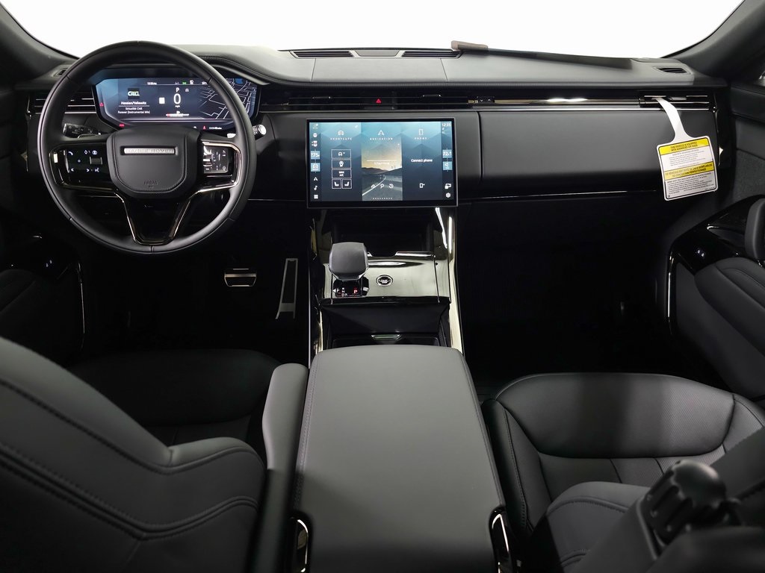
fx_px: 508
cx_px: 382
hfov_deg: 73.9
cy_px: 286
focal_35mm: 23
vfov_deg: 58.9
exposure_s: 1/60
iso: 250
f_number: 1.7
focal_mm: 6.3
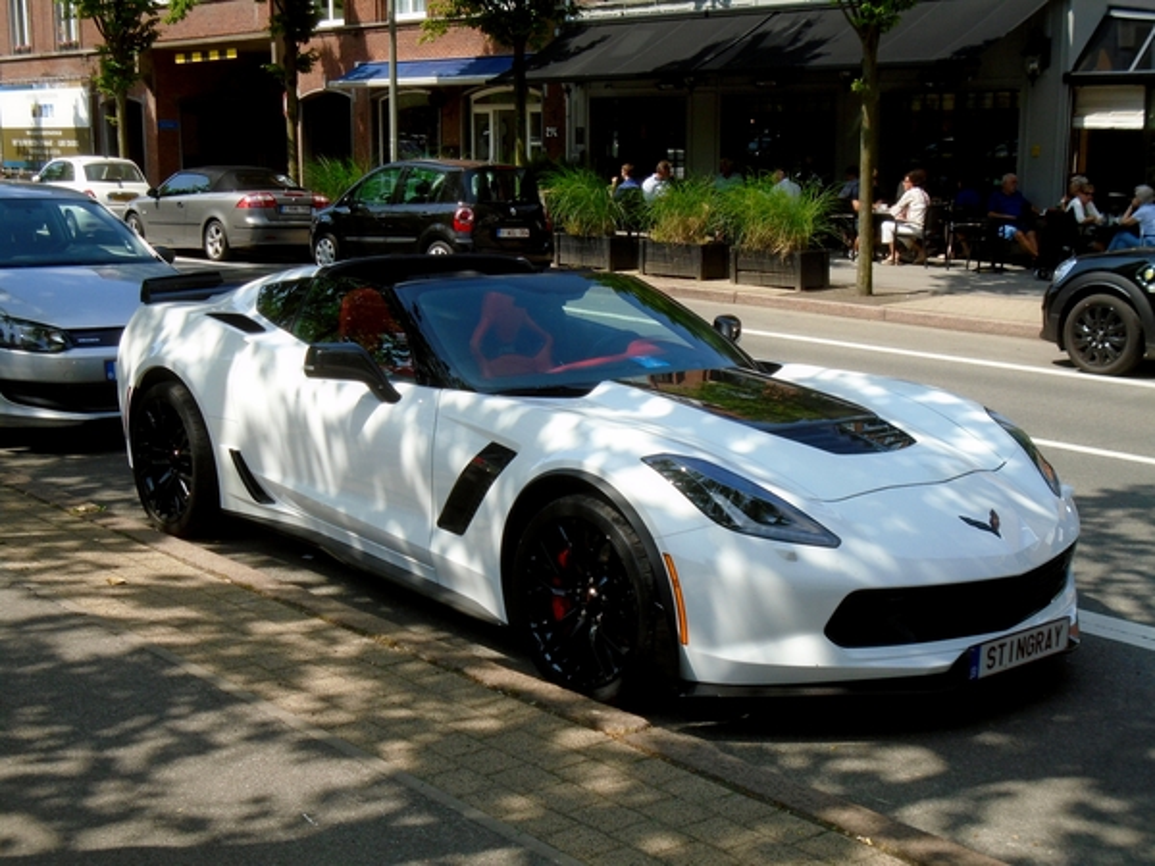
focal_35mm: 49
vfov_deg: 29.7
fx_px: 1635
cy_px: 433
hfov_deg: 38.9
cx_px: 578
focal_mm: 8.7
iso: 100
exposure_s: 1/400
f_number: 4.5
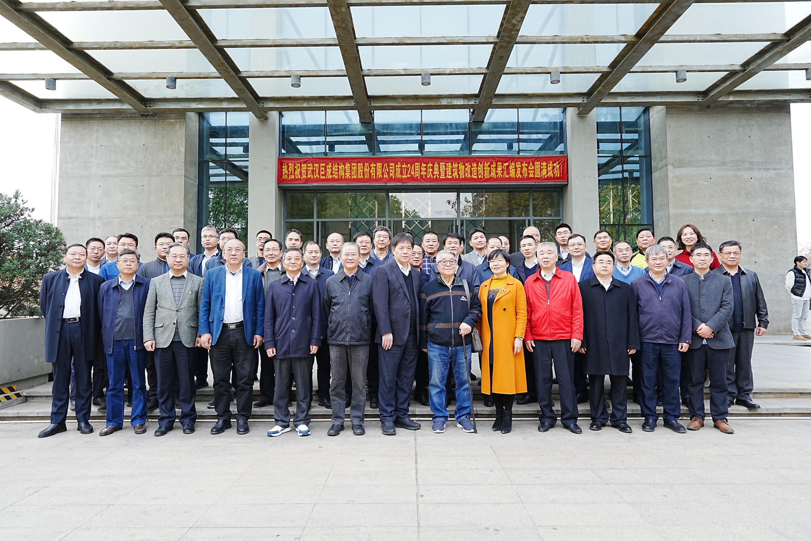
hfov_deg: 73.7
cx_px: 406
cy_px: 270
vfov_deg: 53.1
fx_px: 541
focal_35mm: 24
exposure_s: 1/30
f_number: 4
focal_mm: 24
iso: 160
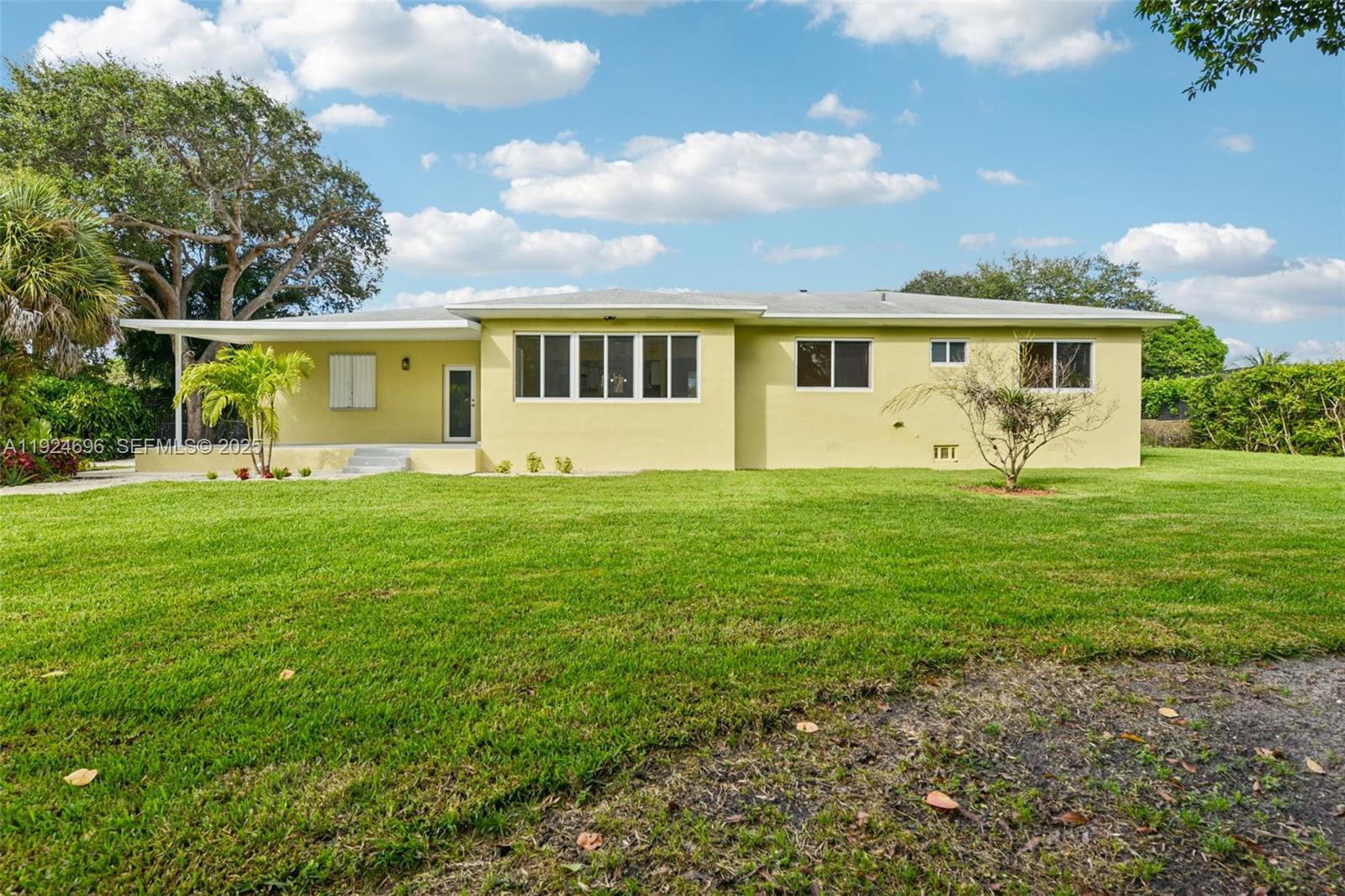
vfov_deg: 64.5
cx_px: 672
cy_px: 448
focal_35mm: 19
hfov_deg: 86.9
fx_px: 710
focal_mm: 19
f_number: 9
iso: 200
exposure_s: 1/320
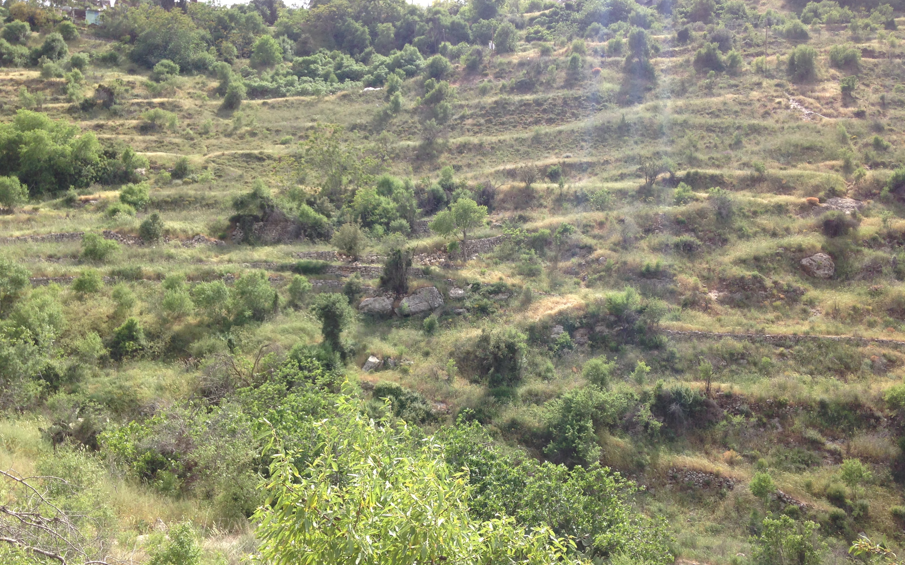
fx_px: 888
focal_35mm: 36
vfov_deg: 35.3
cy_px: 316
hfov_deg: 54.0
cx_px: 463
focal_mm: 4.12
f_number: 2.4
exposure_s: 1/713
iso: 50
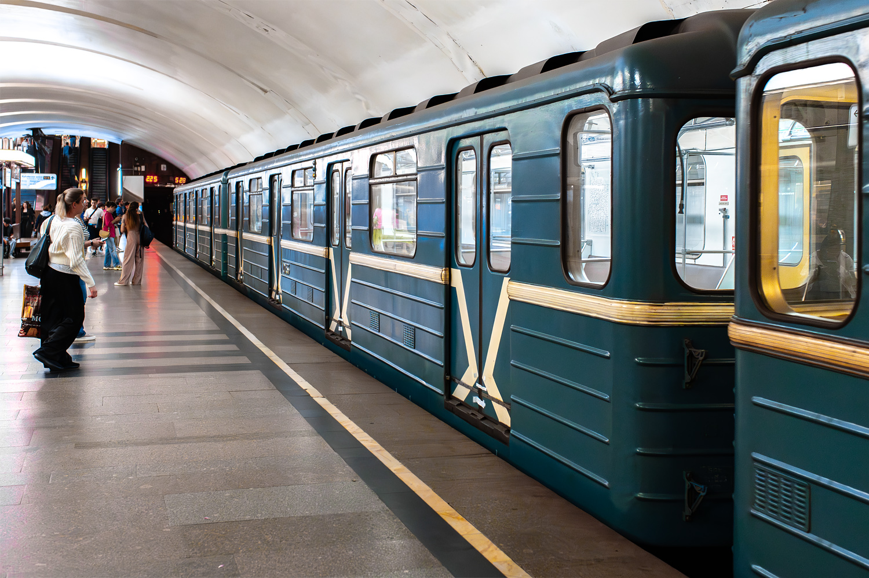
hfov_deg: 54.5
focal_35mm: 35
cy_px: 289
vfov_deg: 37.8
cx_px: 434
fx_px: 844
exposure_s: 1/400
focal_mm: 35
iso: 4000
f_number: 4
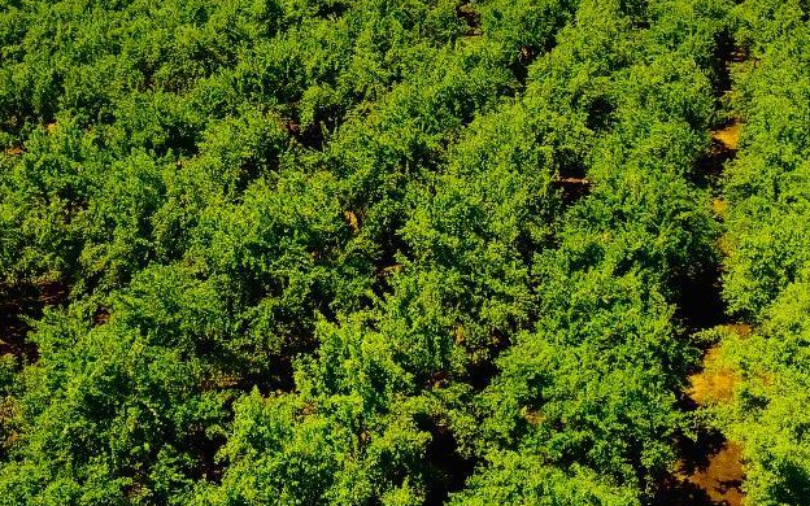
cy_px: 90
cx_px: 378
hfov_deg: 39.6
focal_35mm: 51
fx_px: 1126
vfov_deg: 24.9
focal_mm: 3.61
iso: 118
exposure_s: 1/120
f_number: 2.8
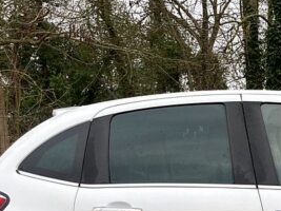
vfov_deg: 16.8
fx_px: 682
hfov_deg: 21.9
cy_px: 255
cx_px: 319
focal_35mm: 84
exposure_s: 1/152
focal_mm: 3.99
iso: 20
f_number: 1.8
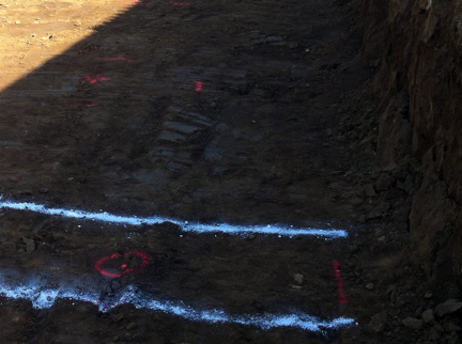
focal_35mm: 73
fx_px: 972
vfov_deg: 19.8
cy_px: 43
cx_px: 158
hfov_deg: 26.6
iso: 80
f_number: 2.8
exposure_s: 1/413
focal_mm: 3.85
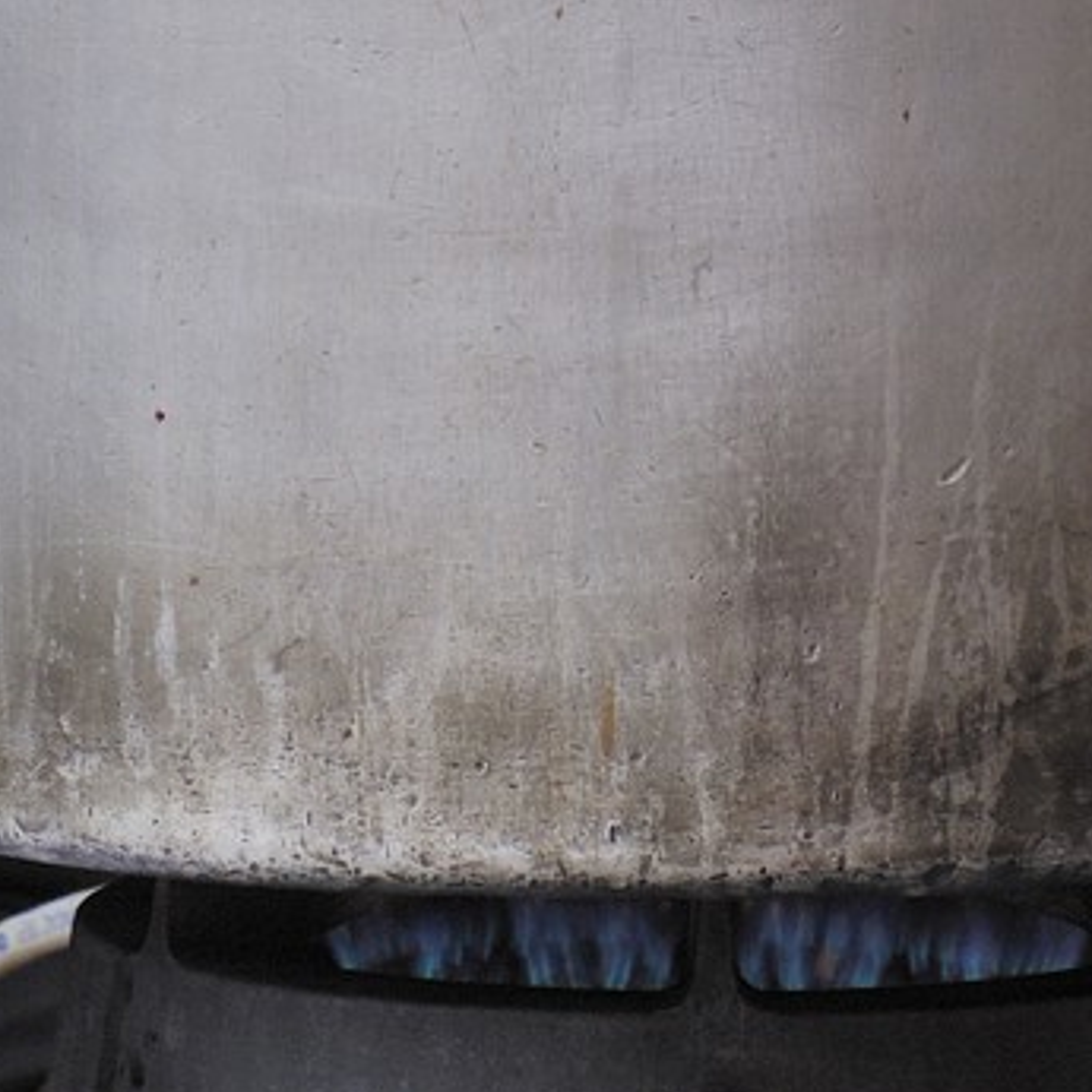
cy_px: -1295
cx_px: 696
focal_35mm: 331
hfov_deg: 5.3
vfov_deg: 5.2
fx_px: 11814
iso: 200
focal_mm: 56
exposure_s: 1/90
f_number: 4.5
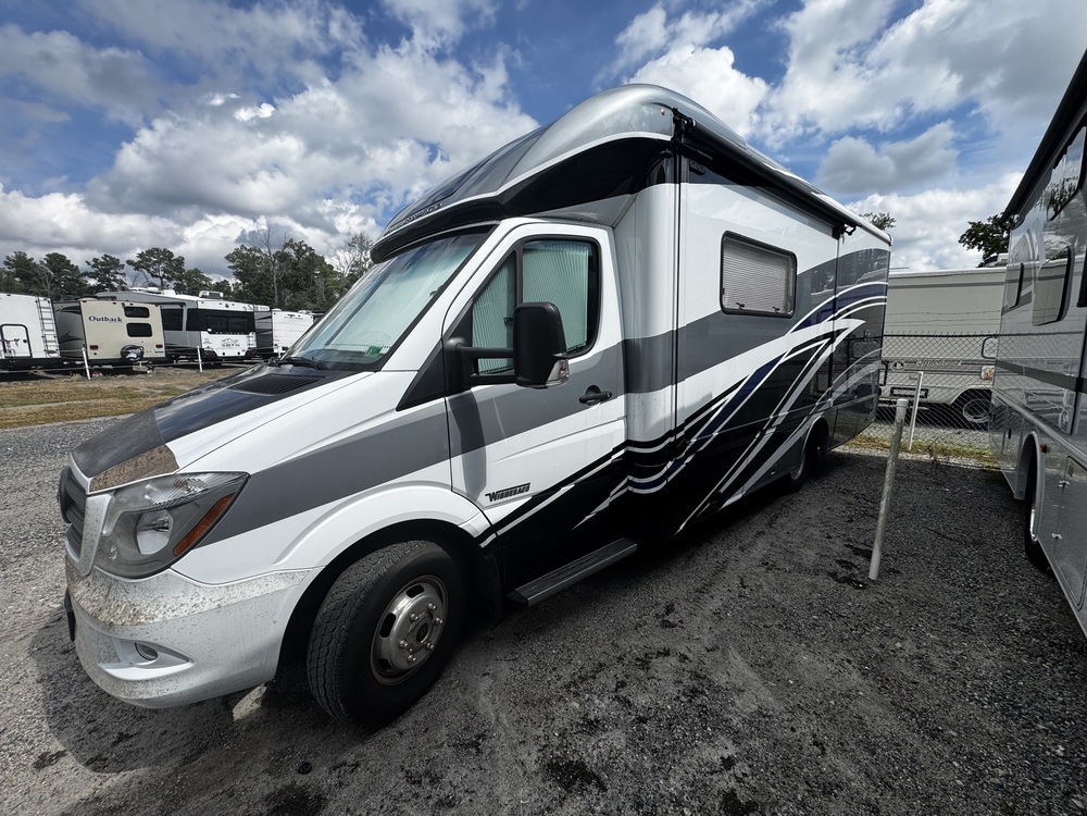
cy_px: 408
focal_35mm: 14
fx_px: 440
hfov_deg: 102.1
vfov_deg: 85.7
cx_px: 544
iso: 50
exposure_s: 1/2584
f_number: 2.2
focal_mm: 2.22
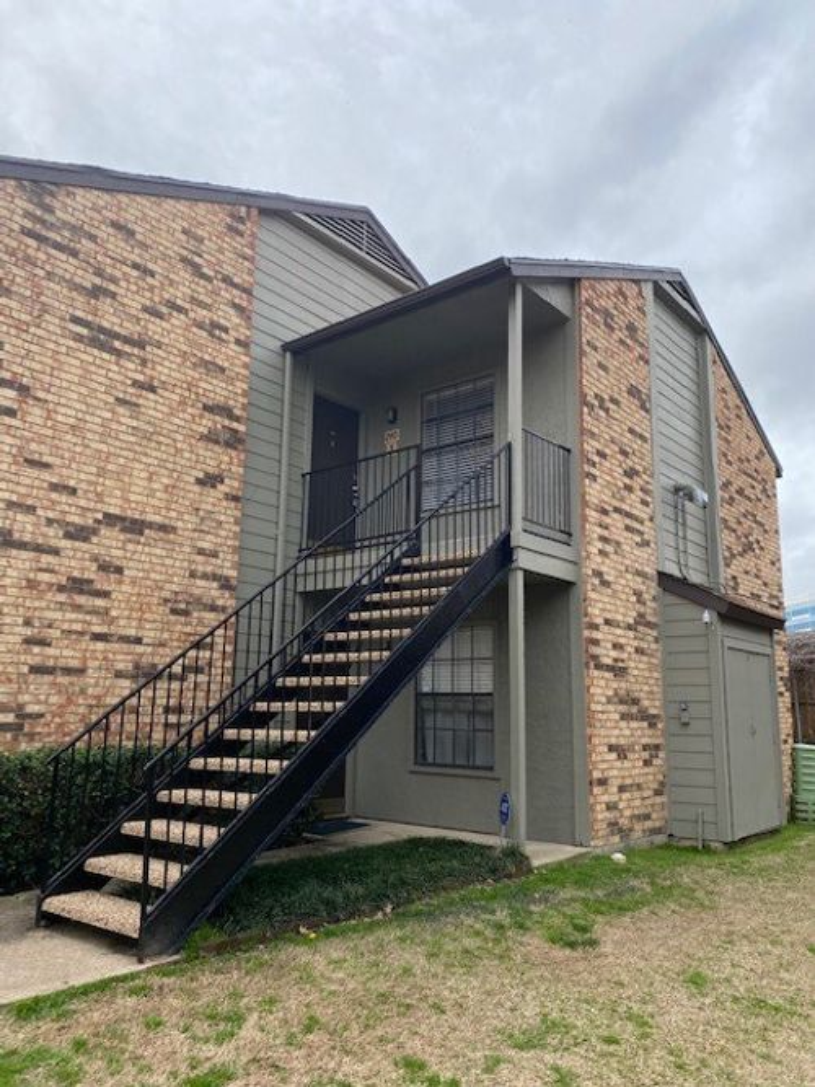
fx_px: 816
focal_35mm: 26
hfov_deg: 53.0
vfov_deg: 67.3
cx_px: 408
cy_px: 544
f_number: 1.8
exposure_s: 1/2899
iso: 32
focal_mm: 4.25
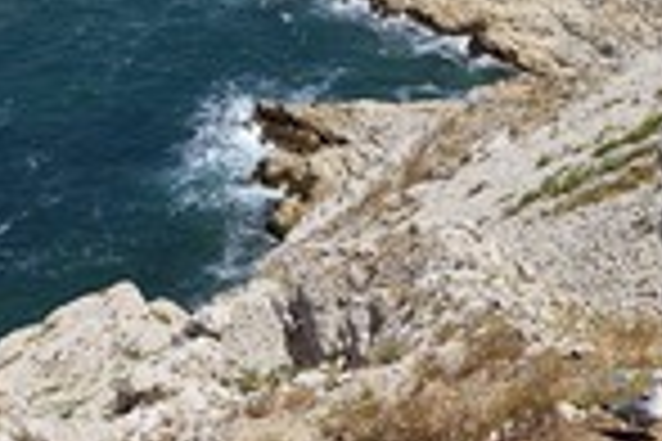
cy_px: -104
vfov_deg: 16.3
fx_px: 1471
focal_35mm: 80
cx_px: 468
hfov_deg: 25.2
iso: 200
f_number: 9
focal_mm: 28
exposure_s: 1/640
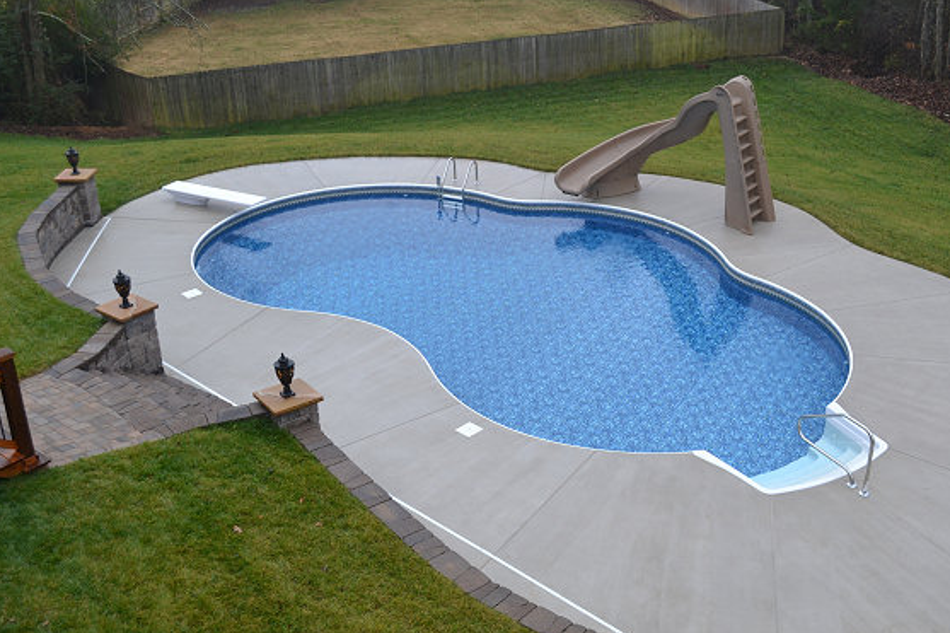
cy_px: 325
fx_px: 1108
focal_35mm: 42
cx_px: 547
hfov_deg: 46.3
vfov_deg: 31.9
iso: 250
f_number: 5.6
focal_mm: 24
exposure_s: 1/125
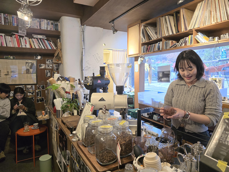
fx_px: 152
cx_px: 114
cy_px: 86
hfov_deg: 73.9
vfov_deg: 58.9
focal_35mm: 23
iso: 1000
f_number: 1.7
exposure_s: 1/120
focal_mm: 6.3
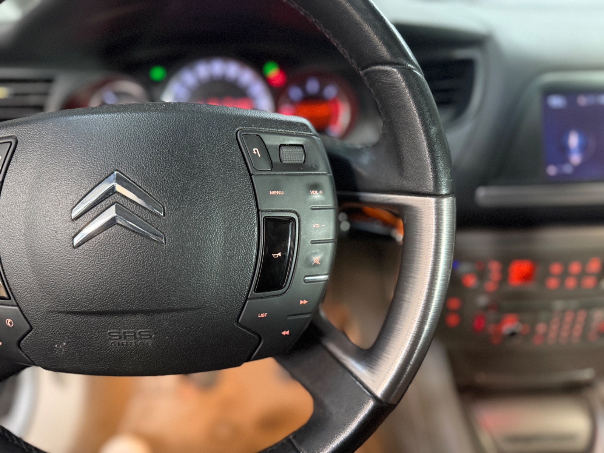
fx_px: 419
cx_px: 302
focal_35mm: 24
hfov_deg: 71.6
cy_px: 226
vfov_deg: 56.8
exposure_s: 1/33
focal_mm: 6.76
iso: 800
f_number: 1.78
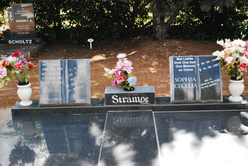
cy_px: 83
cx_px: 124
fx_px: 352
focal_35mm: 51
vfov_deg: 26.5
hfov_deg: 38.8
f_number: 5
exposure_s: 1/1600
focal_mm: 34
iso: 1600
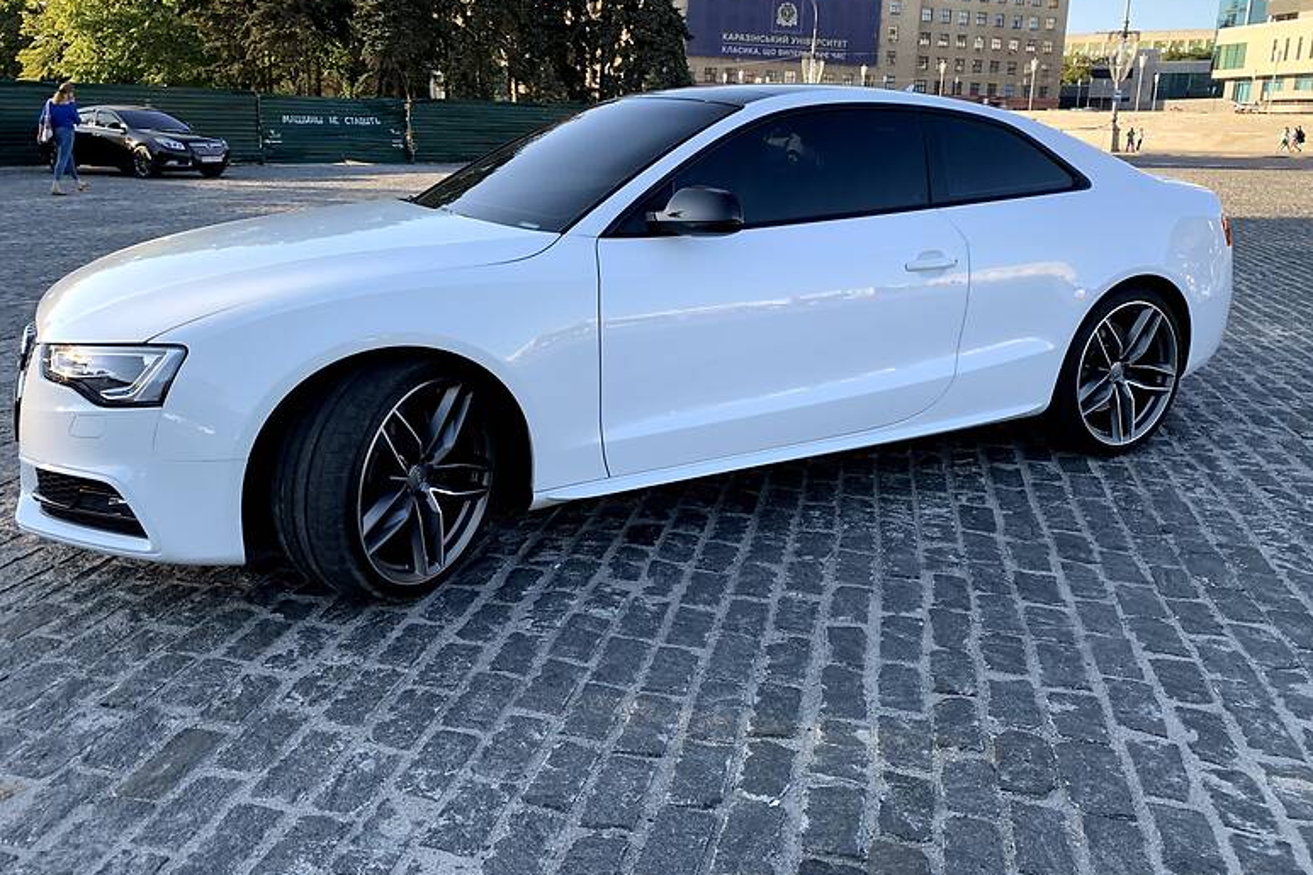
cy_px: 375
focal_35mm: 28
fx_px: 1021
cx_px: 651
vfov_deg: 46.3
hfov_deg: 65.5
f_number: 1.8
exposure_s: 1/415
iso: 25
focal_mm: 4.2
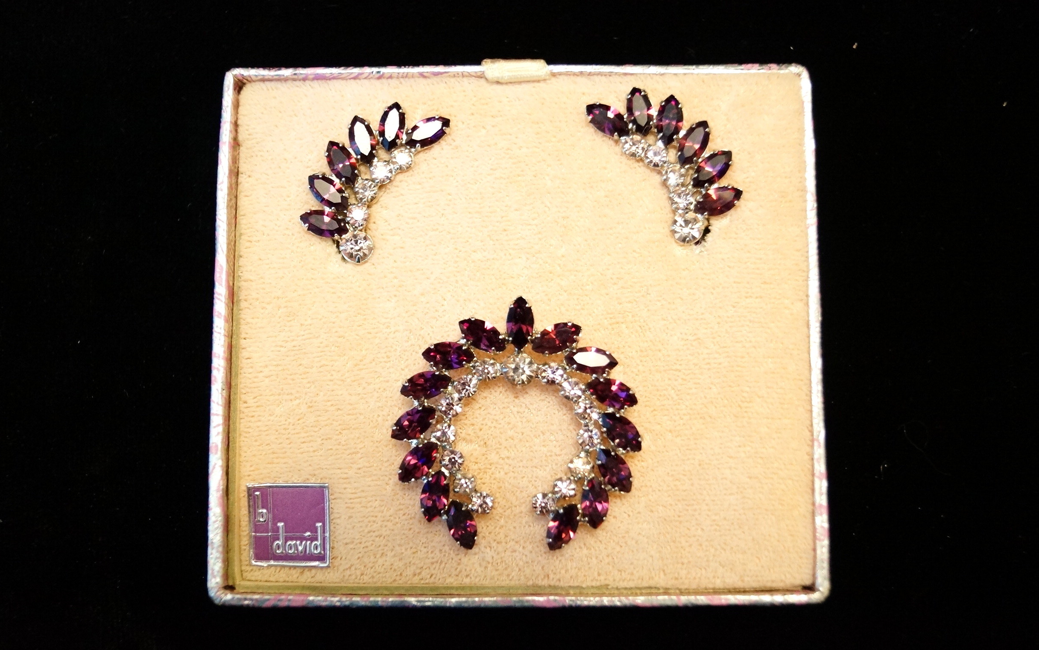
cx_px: 520
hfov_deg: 46.2
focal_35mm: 43
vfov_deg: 29.9
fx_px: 1218
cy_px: 324
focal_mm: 28
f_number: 4.5
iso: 3200
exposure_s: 1/30
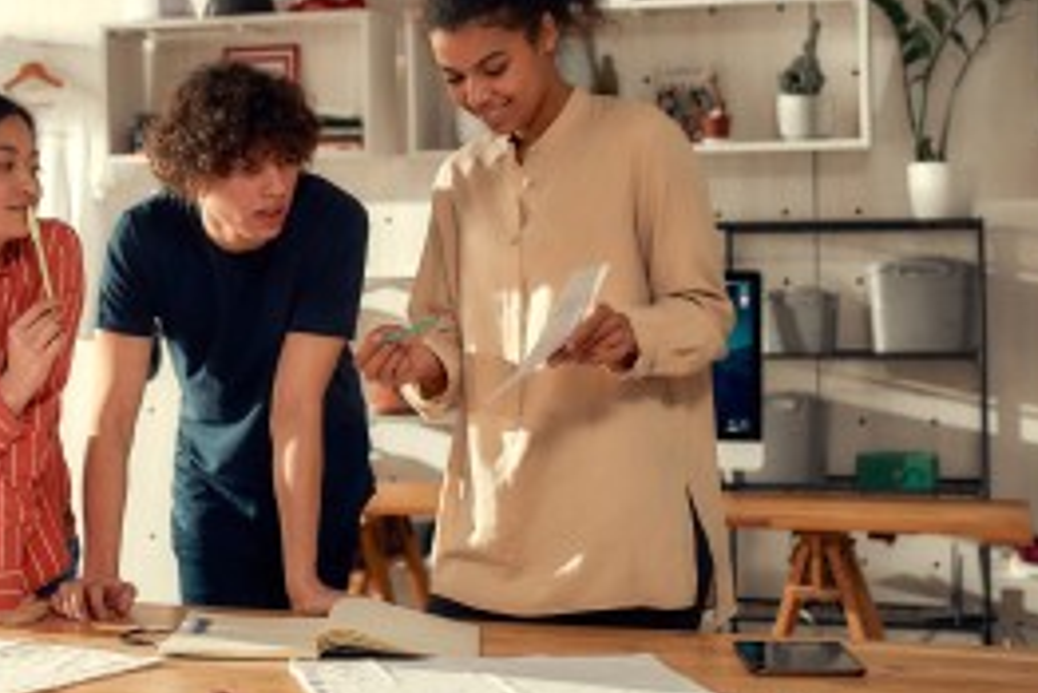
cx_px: 230
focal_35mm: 70
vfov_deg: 19.4
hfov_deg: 28.3
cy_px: 210
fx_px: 2019
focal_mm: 35
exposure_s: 1/80
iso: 100
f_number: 2.8
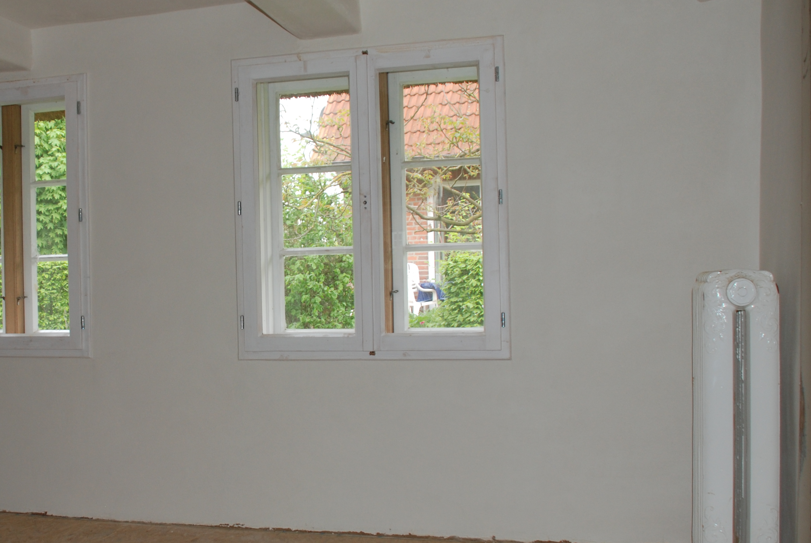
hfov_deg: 38.8
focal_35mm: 50
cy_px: 301
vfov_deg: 27.1
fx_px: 1128
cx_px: 235
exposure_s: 1/60
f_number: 3.8
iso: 200
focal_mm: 20
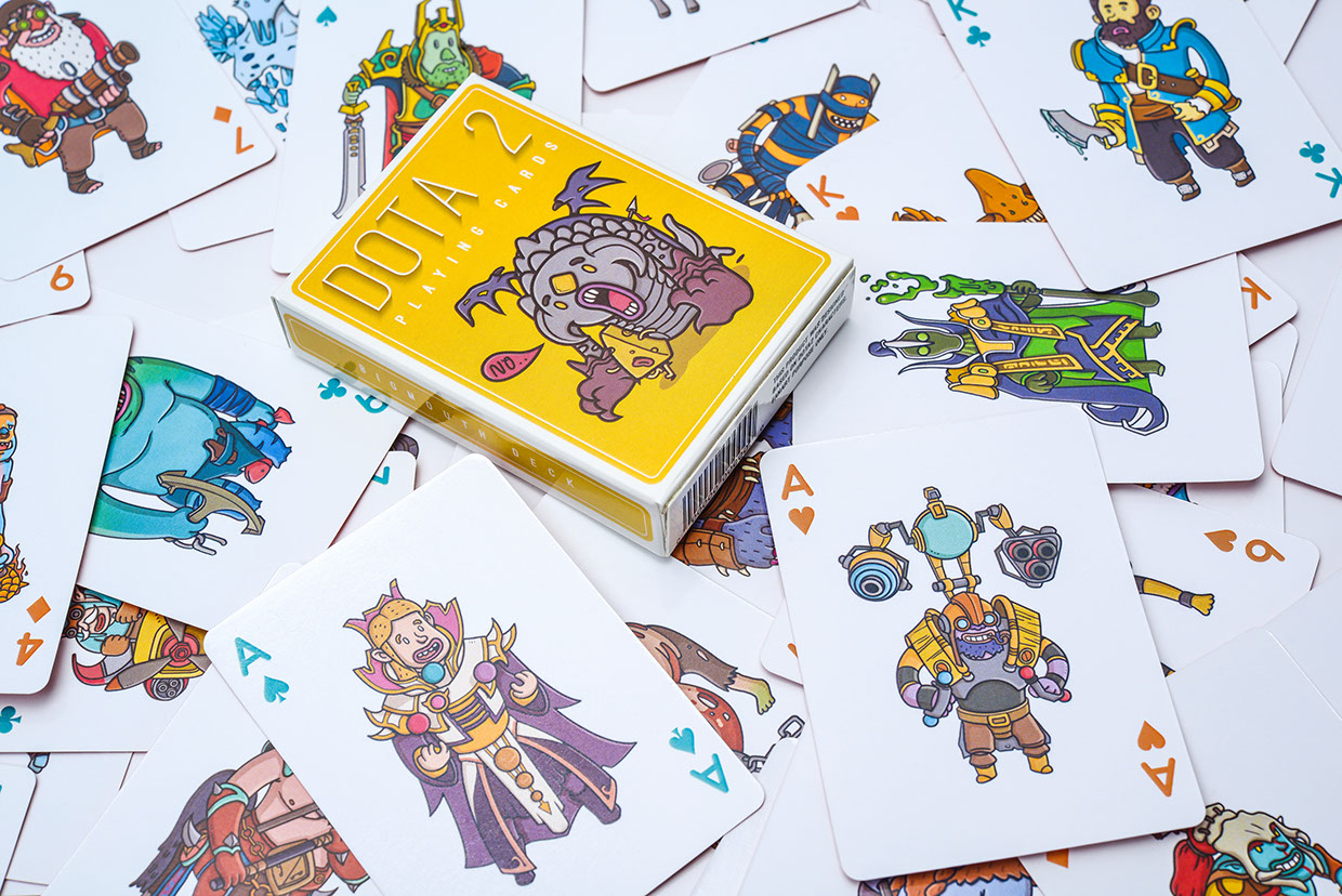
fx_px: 2238
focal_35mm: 60
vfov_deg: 22.6
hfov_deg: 33.4
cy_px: 448
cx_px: 671
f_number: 14
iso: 50
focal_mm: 60
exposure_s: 1/200
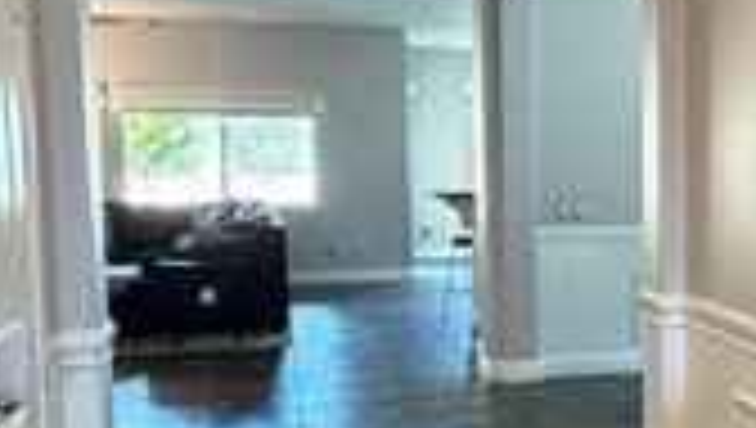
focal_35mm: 58
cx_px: 760
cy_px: 293
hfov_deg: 32.9
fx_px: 1164
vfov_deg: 20.7
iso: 400
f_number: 2.2
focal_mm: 2.22
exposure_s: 1/60
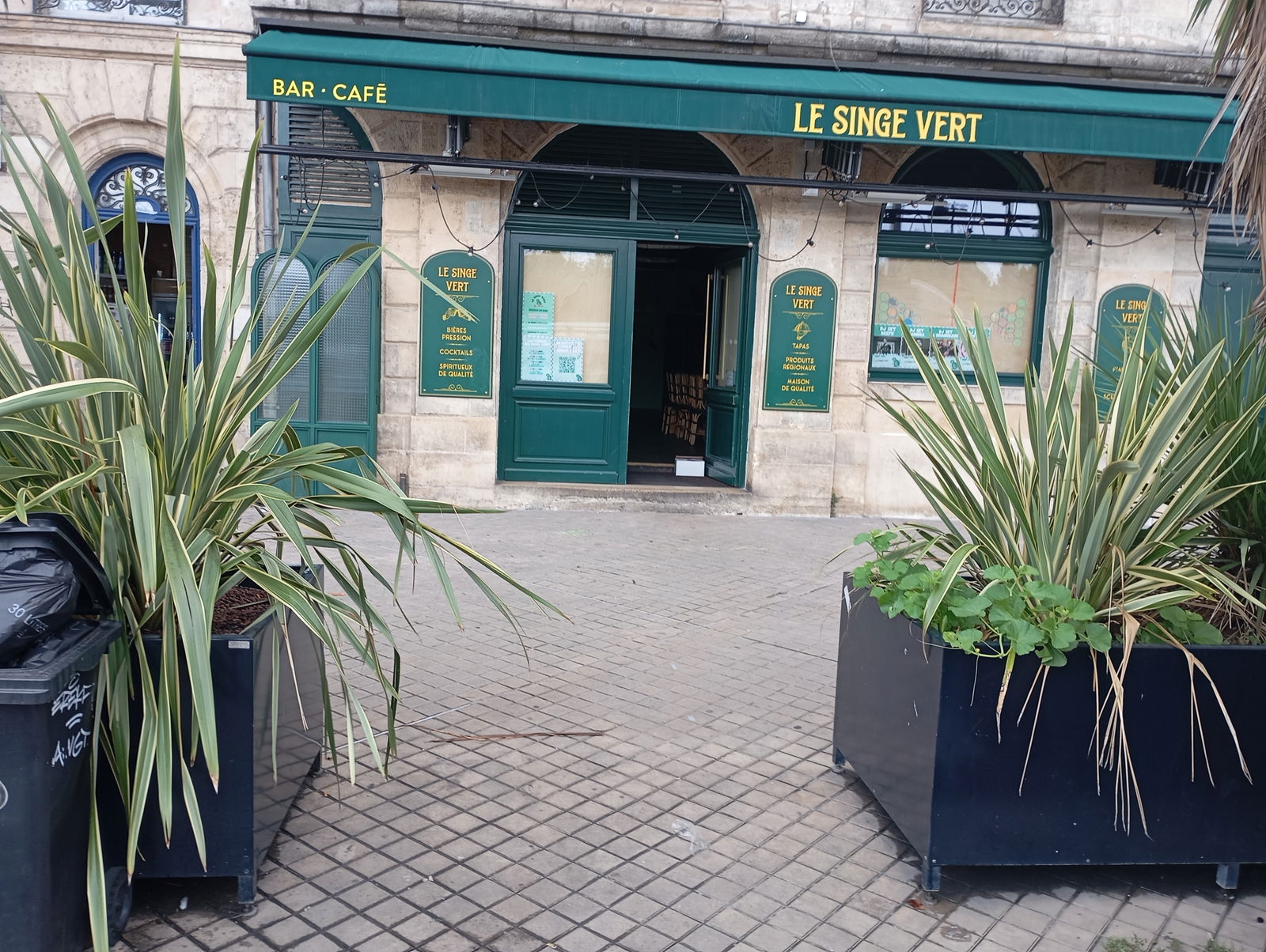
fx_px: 1025
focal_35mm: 28
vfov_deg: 49.8
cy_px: 476
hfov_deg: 63.4
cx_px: 633
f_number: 1.8
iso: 120
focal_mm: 4.27
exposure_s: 1/50
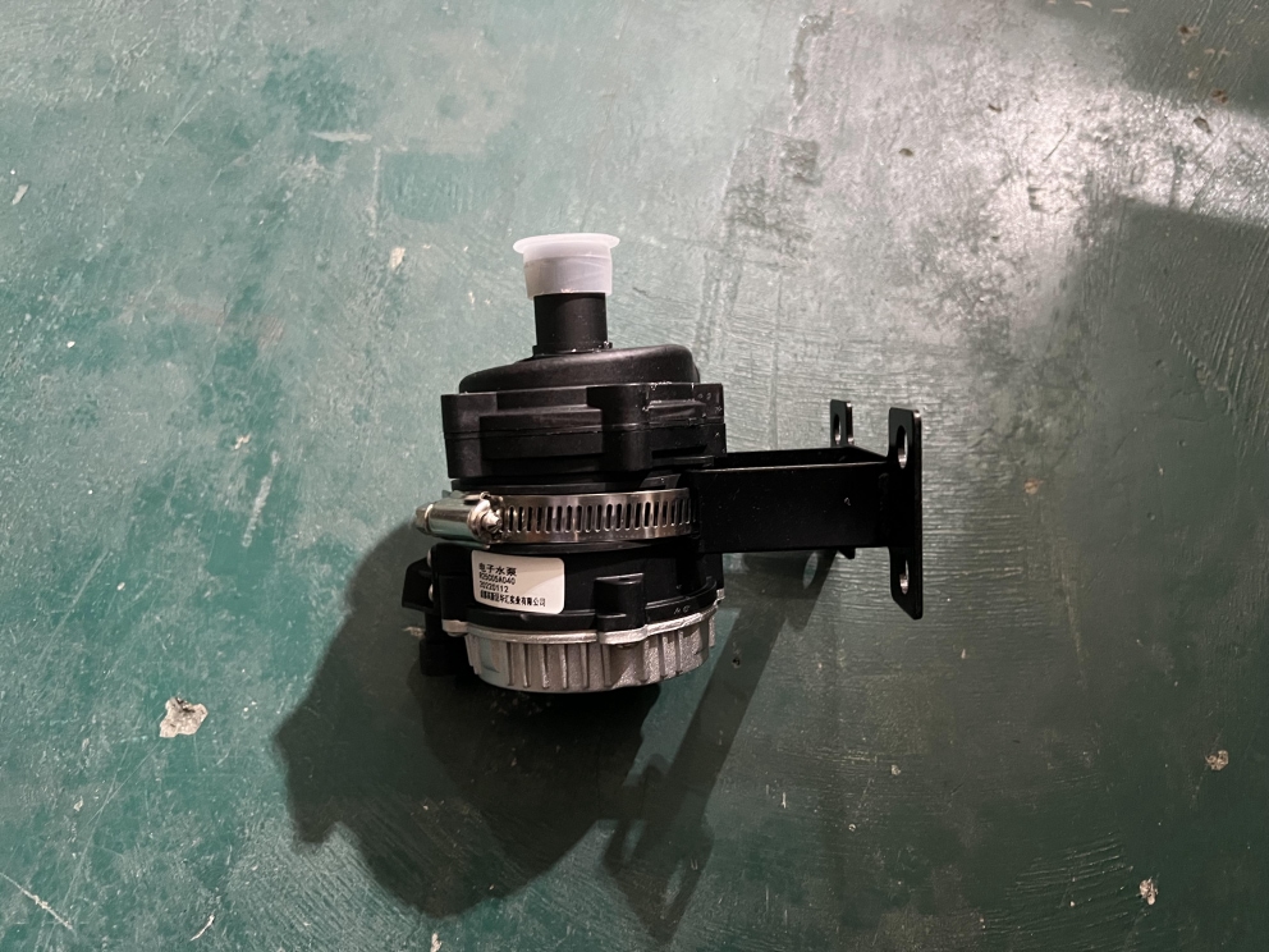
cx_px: 634
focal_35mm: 26
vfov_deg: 53.1
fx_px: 953
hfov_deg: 67.3
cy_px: 476
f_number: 1.5
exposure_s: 1/33
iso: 500
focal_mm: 5.7
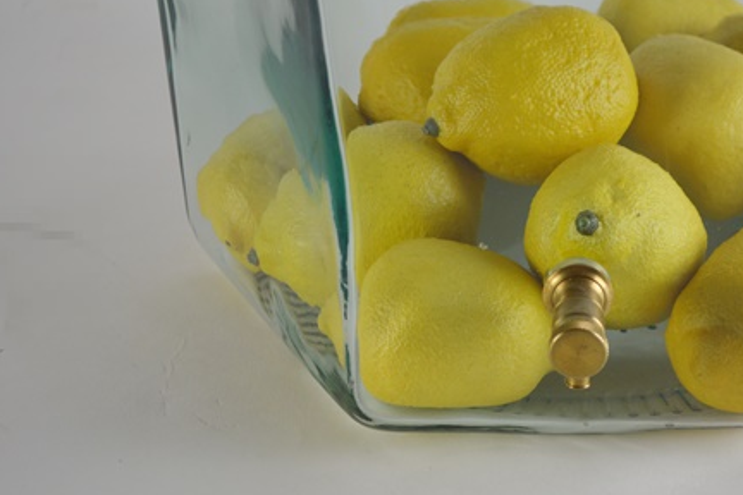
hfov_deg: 20.4
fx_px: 2064
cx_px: 480
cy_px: 196
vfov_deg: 13.7
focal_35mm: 100
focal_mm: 48
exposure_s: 1/125
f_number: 5.6
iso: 360
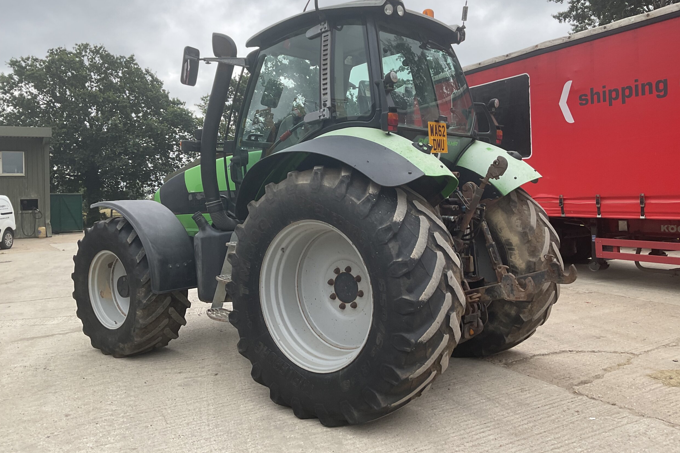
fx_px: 586
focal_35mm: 31
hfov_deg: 60.3
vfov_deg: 42.3
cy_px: 198
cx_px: 333
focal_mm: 3
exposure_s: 1/574
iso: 16
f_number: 1.8
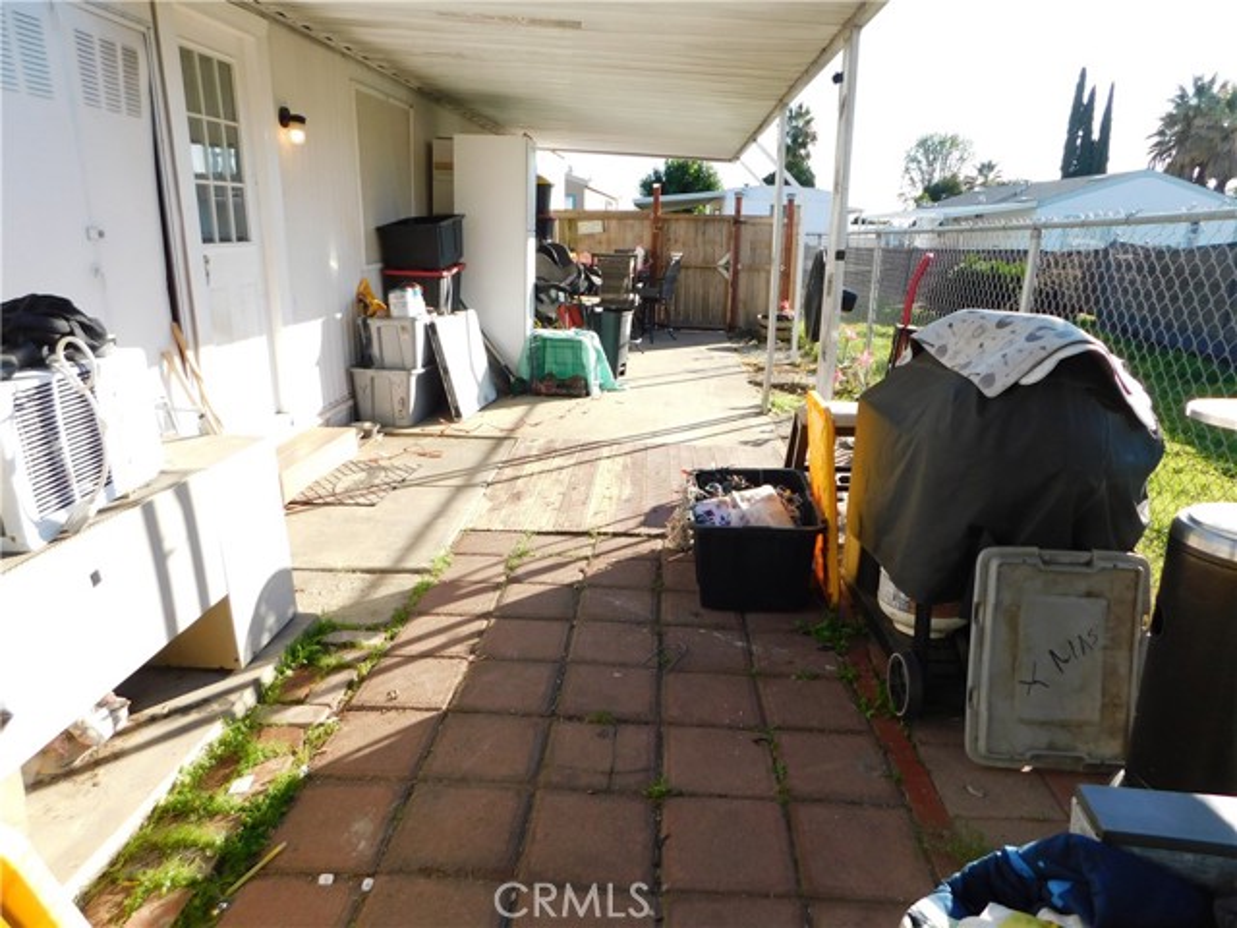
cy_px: 464
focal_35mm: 23
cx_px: 618
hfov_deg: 73.9
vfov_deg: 58.9
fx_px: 822
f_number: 3
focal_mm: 4
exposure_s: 1/500
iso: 125
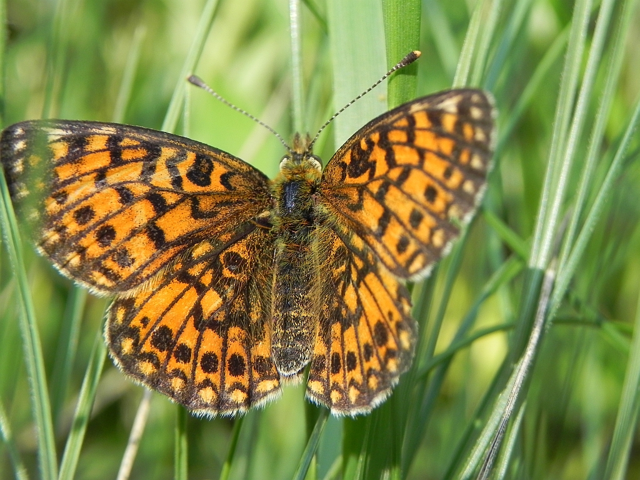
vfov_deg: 14.1
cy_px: 240
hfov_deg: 18.7
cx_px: 320
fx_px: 1941
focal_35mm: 105
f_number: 4
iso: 160
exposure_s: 1/396
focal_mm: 18.8
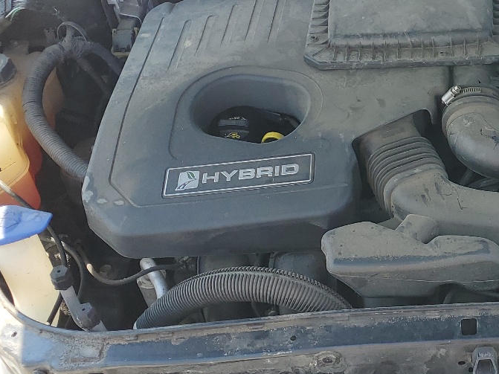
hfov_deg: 29.4
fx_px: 894
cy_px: 137
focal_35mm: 62
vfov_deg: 23.6
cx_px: 487
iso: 50
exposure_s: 1/556
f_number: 1.5
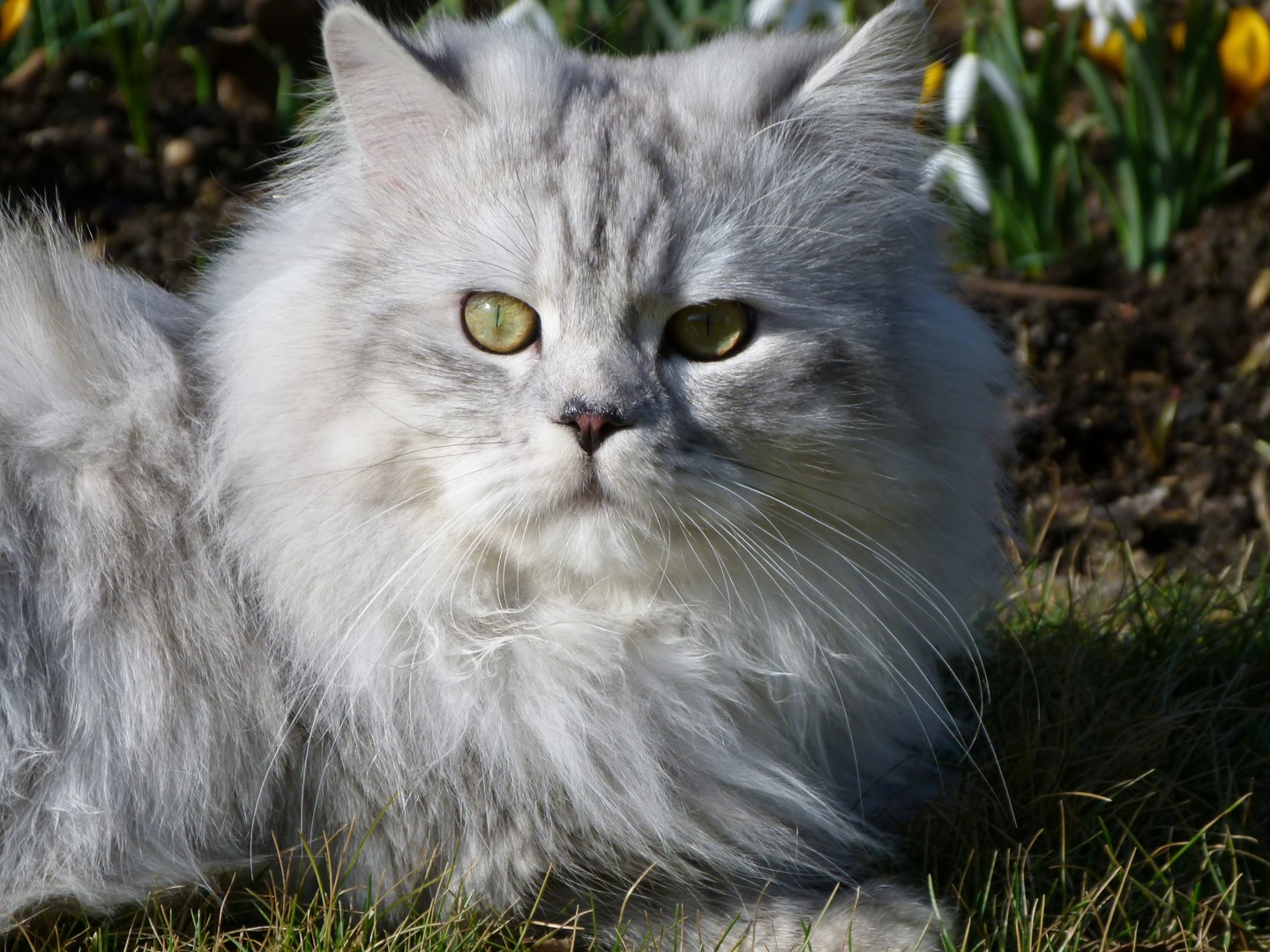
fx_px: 12914
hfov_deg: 5.6
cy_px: 476
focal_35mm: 352
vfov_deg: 4.2
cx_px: 635
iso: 100
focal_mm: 63.4
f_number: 4.1
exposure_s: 1/1000
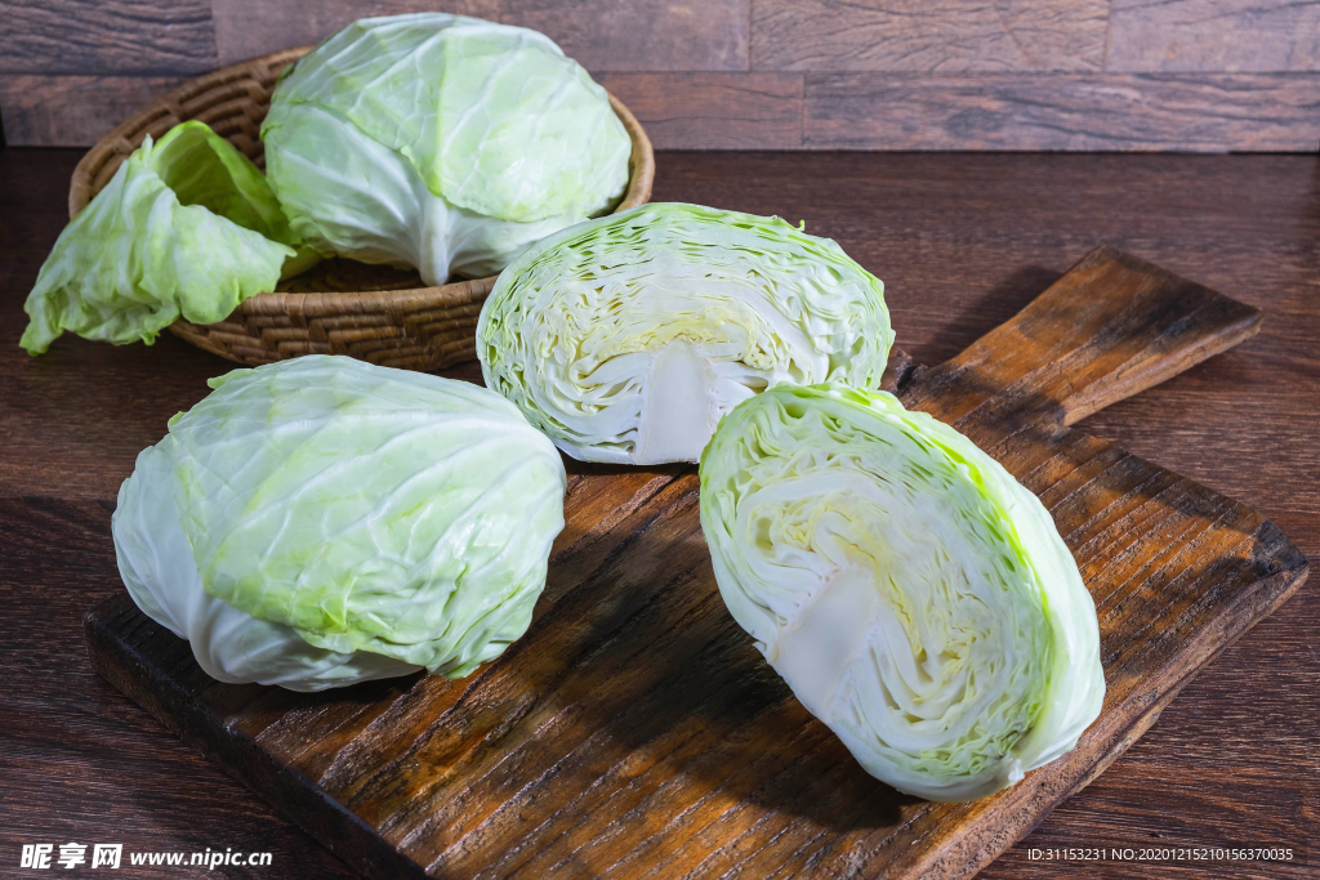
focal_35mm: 47
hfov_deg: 41.9
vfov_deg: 28.7
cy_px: 440
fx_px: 1723
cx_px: 660
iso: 200
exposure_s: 1/5
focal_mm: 31.5
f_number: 8
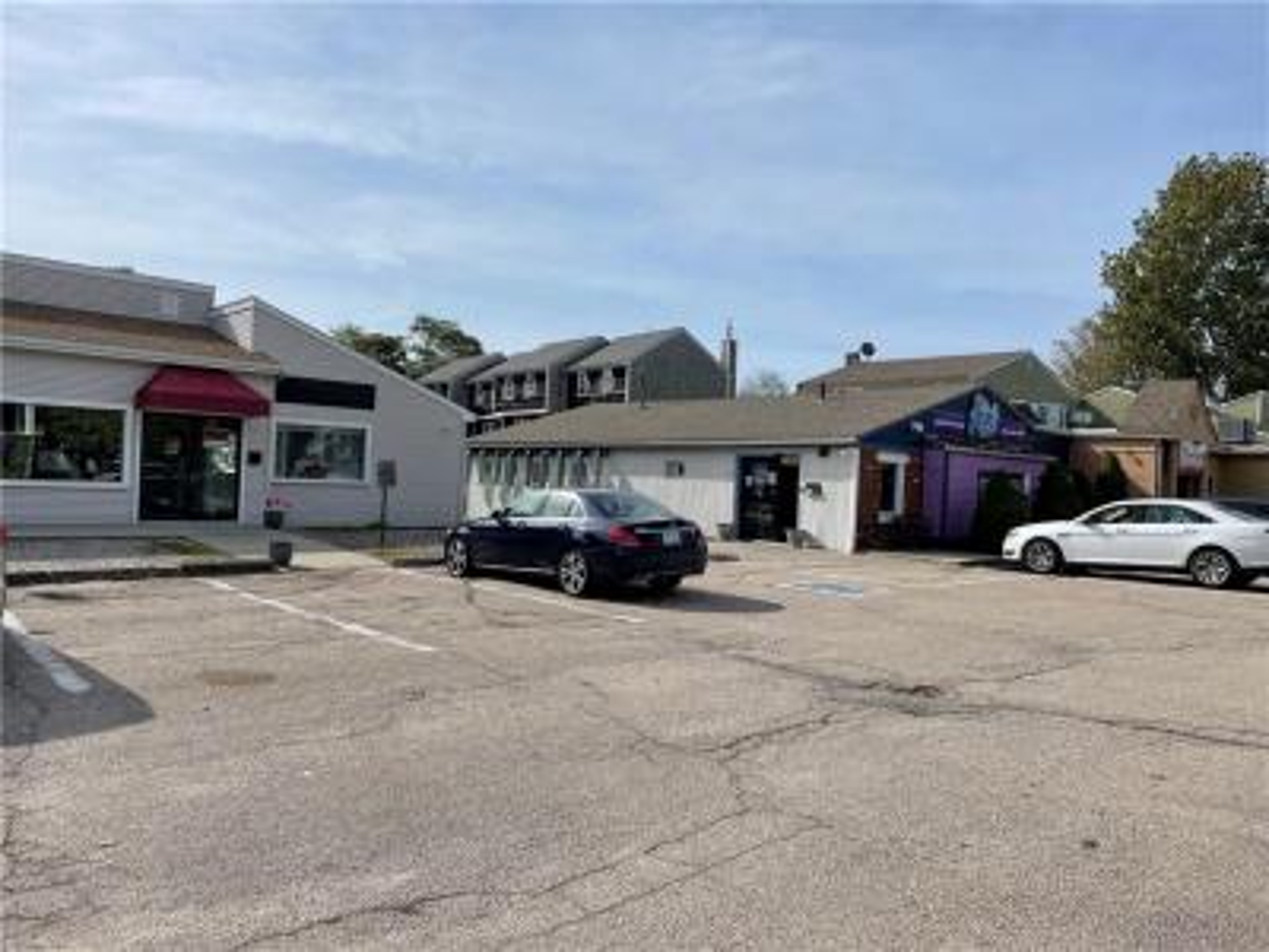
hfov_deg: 67.3
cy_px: 476
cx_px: 634
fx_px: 953
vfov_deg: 53.1
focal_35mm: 26
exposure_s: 1/6135
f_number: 1.6
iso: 32
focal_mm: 4.2
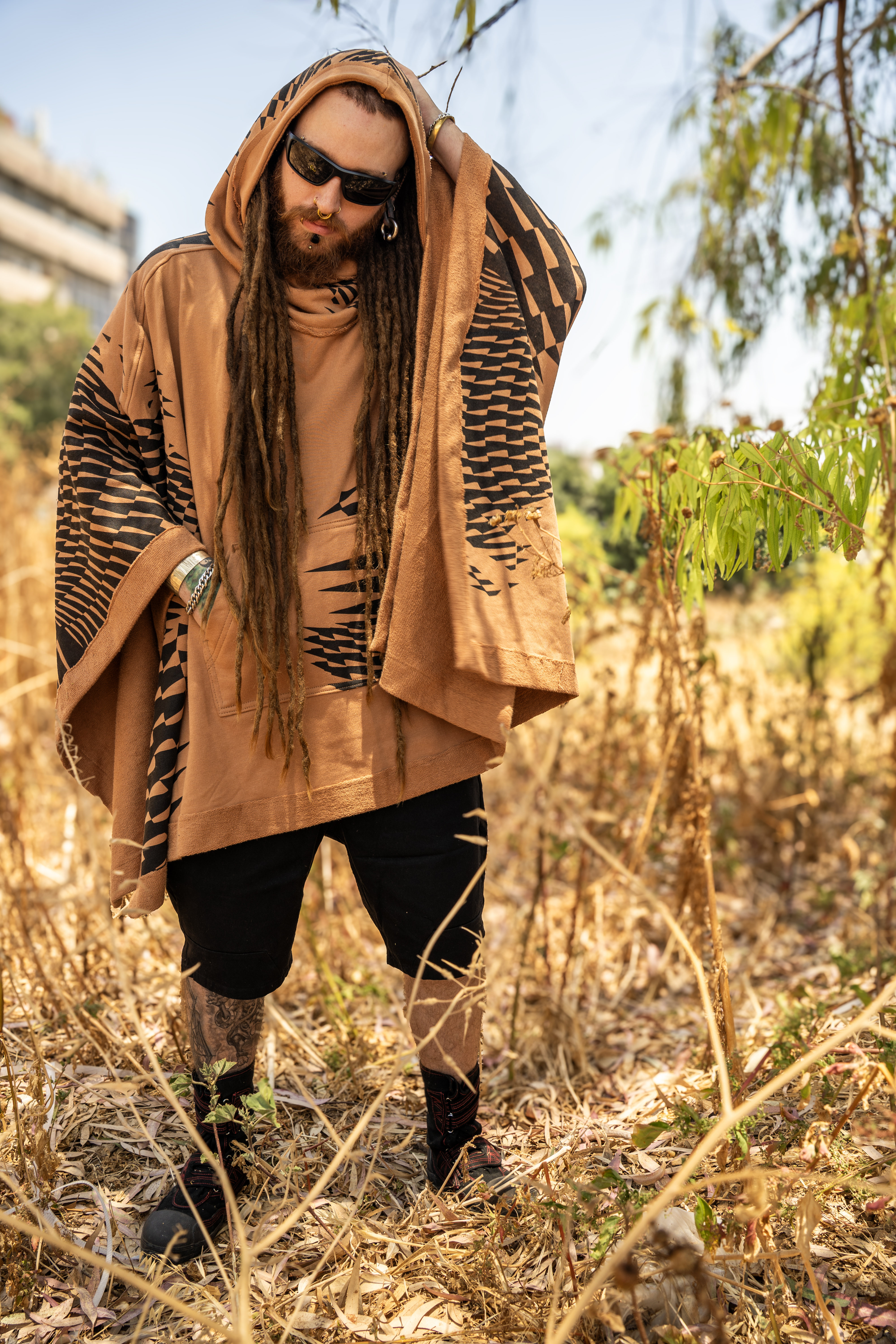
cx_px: 448
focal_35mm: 28
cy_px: 672
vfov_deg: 65.5
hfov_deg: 46.4
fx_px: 1045
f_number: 6.3
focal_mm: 28
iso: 100
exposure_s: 1/100
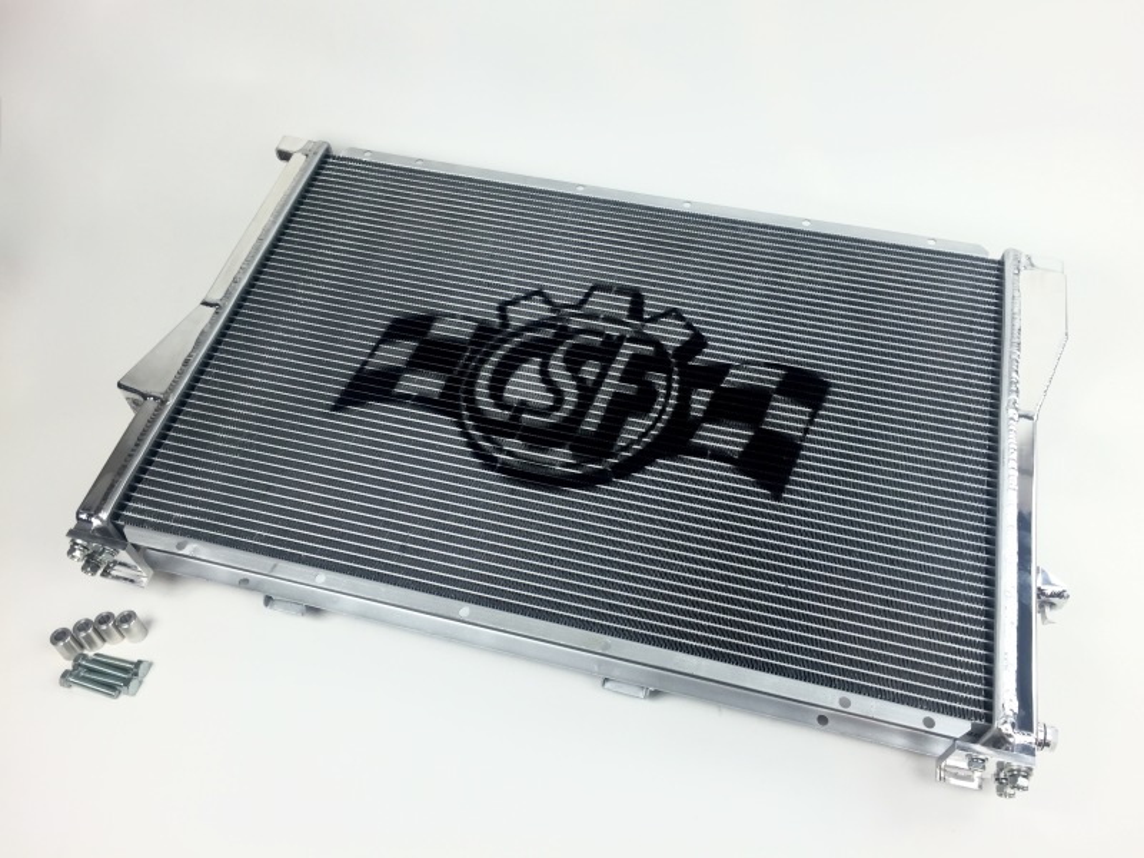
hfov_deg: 61.7
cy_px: 429
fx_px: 958
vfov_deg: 48.2
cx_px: 572
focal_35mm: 29
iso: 32
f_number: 2.2
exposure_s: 1/132
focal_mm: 4.15
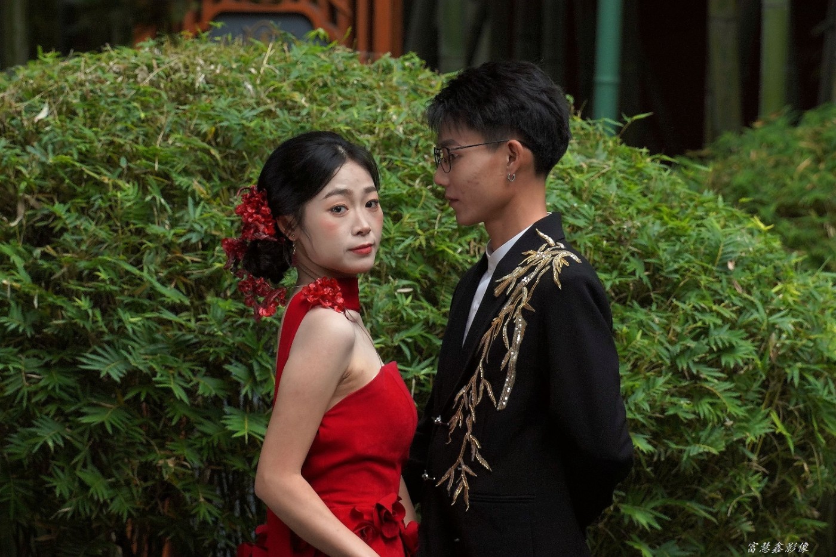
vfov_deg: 6.9
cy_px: 278
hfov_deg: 10.3
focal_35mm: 200
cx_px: 418
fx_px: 4644
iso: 100
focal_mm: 200
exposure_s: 1/60
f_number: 5.6
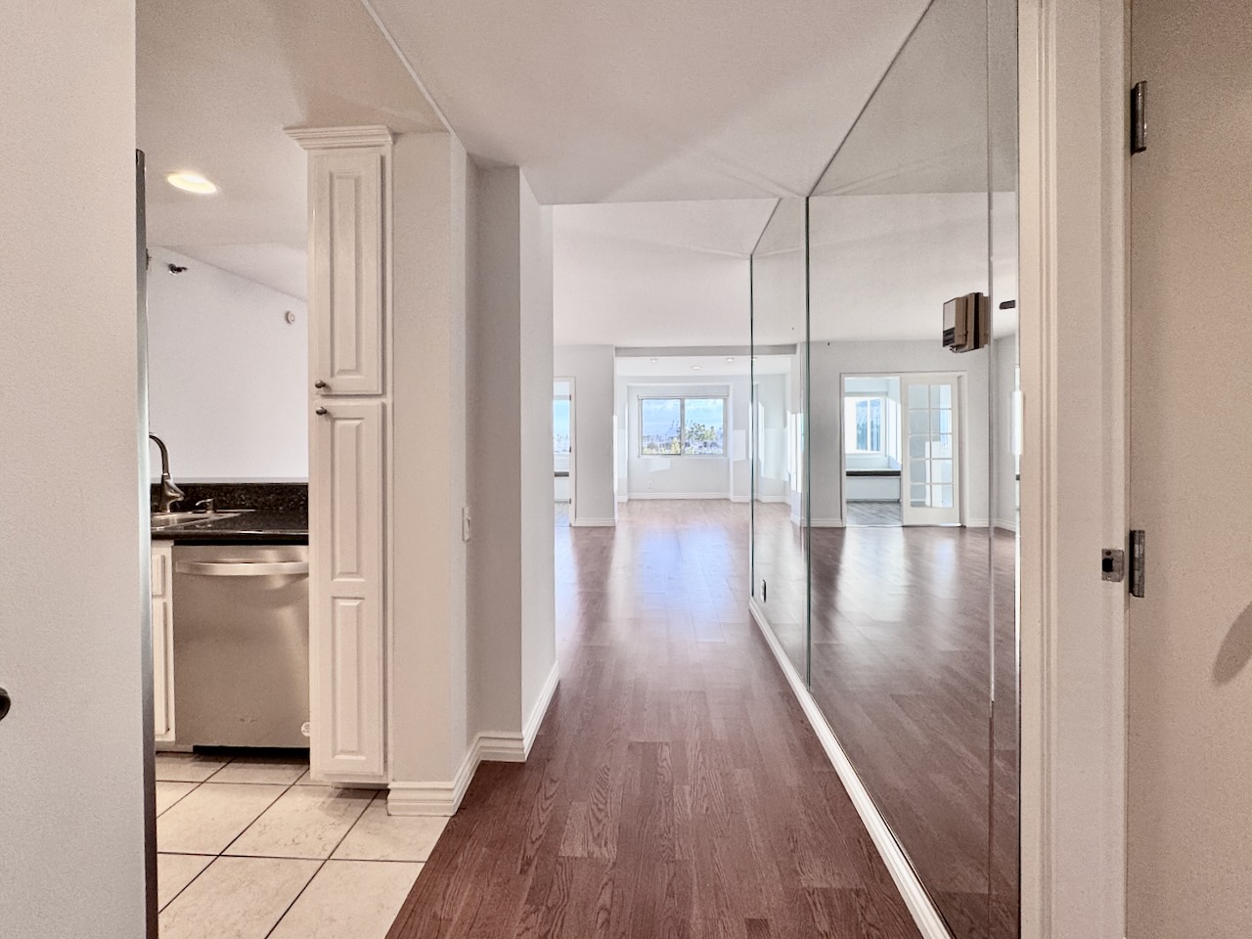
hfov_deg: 102.1
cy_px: 470
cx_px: 626
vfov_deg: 85.7
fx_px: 506
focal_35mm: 14
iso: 100
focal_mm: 2.22
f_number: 2.2
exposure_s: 1/120
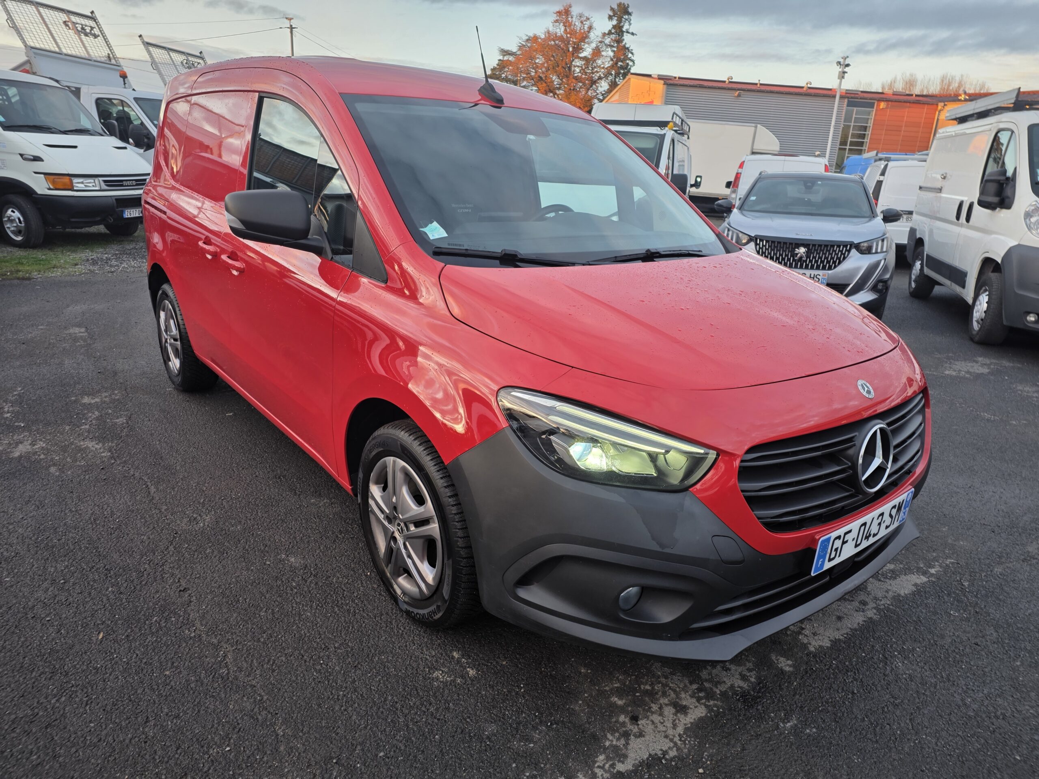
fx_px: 690
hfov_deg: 73.9
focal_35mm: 23
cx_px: 520
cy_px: 390
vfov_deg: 58.9
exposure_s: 1/64
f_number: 1.7
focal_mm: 6.25
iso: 50
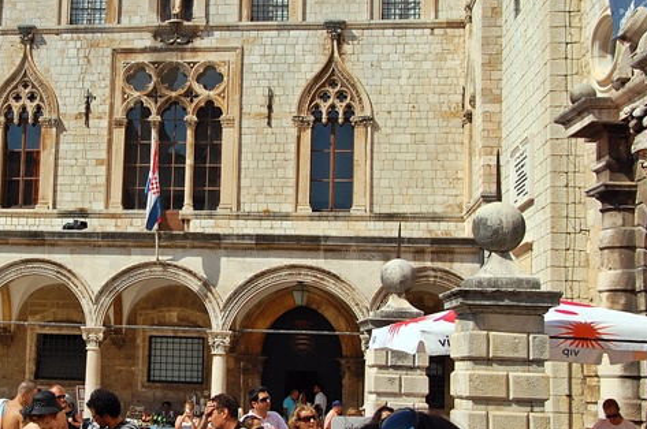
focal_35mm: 66
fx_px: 1185
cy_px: 217
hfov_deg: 30.0
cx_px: 153
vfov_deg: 20.6
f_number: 11
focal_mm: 26
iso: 200
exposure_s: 1/500
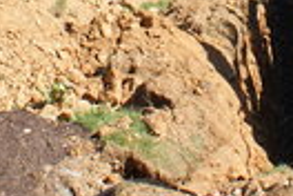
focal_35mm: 123
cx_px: 293
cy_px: -94
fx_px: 1001
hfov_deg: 16.3
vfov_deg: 10.8
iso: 100
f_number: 10
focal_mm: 18
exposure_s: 1/100
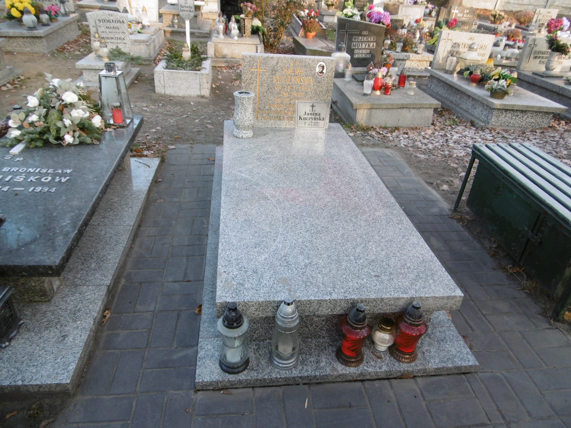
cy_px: 214
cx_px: 286
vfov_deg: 56.8
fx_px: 396
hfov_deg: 71.6
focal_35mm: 24
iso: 100
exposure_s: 1/80
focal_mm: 4.3
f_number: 3.1
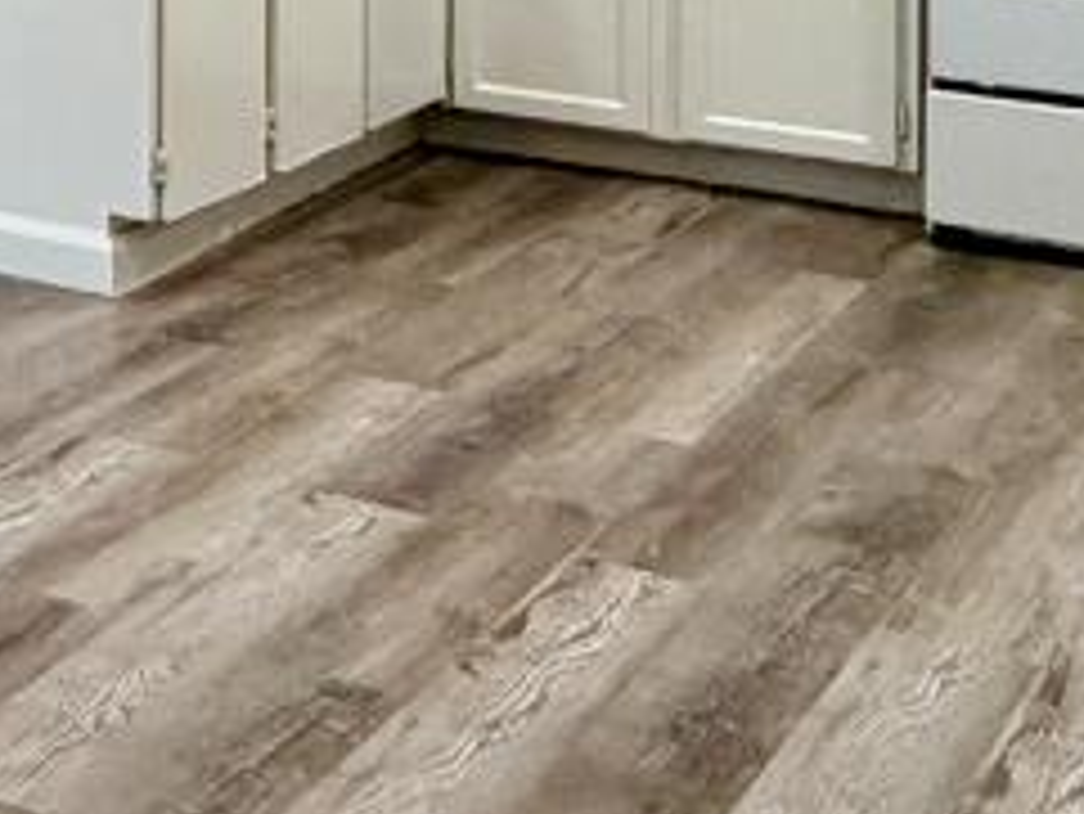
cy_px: -470
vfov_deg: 15.4
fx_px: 2726
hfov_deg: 19.6
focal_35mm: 87
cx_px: -526
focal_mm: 2.22
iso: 320
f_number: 2.2
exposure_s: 1/120
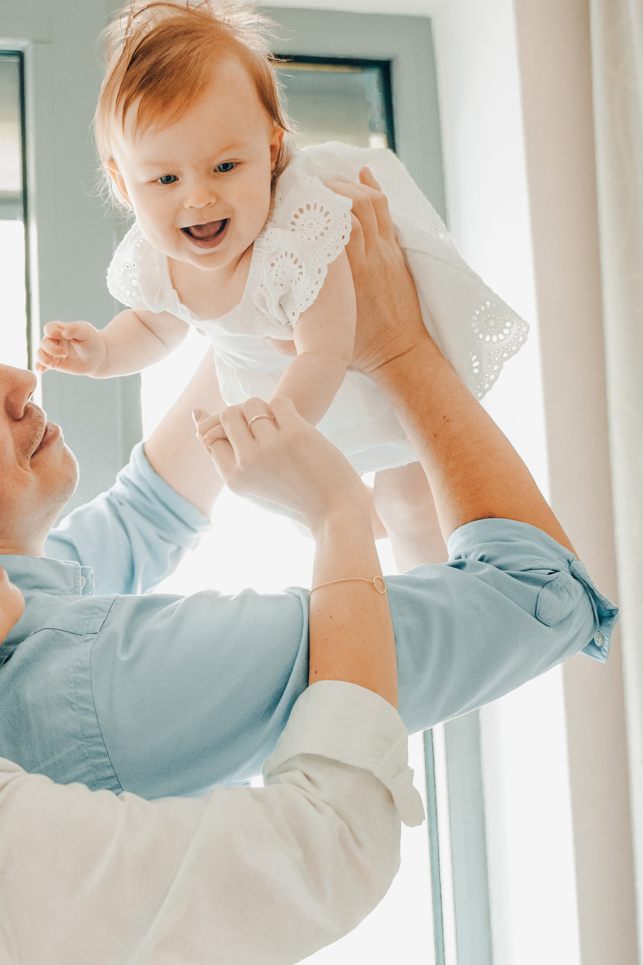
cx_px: 57
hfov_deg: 20.4
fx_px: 1746
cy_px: 538
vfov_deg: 30.8
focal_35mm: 65
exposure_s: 1/160
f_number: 2.8
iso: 3200
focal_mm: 33.1
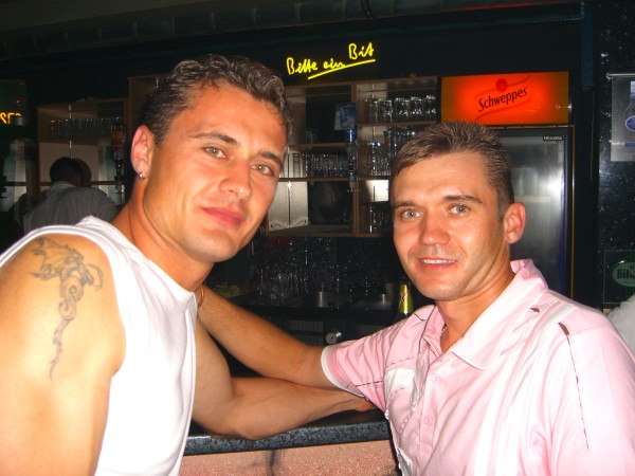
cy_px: 238
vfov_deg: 37.7
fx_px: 697
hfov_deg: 49.0
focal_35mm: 38
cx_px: 318
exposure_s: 1/60
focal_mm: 7.9
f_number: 2.8
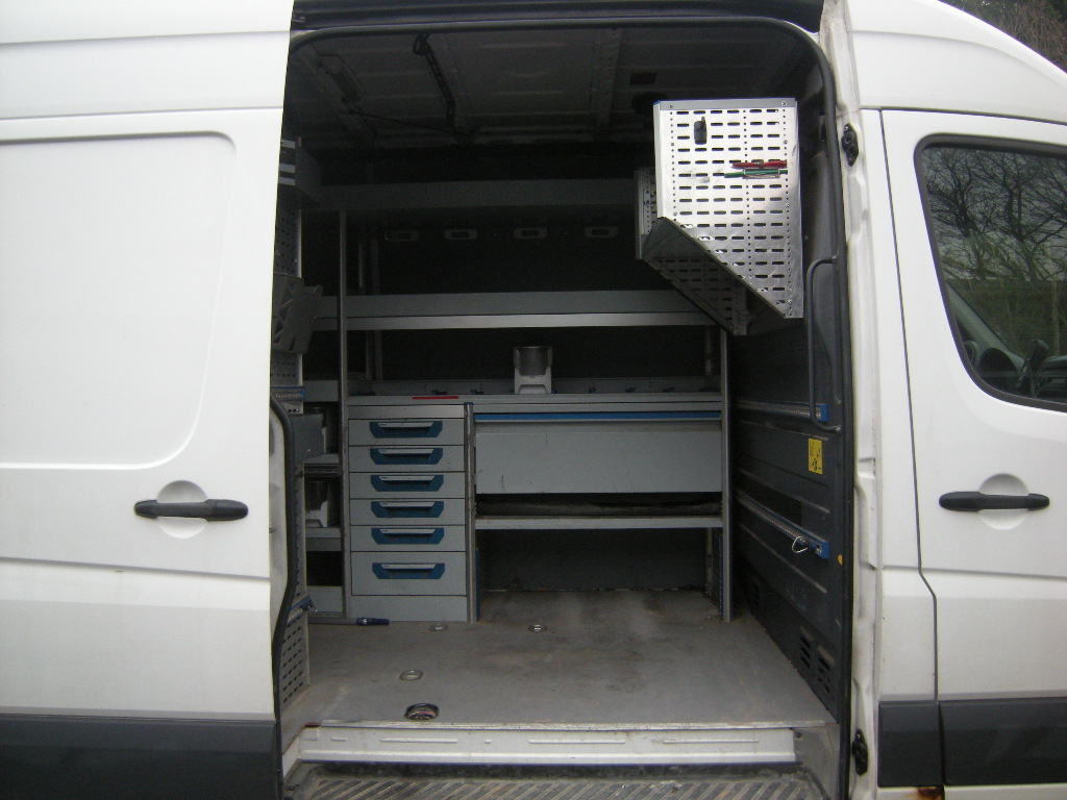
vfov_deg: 49.7
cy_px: 400
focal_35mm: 28
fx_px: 863
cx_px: 534
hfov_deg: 63.4
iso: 224
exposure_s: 1/60
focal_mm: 4.7
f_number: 2.8
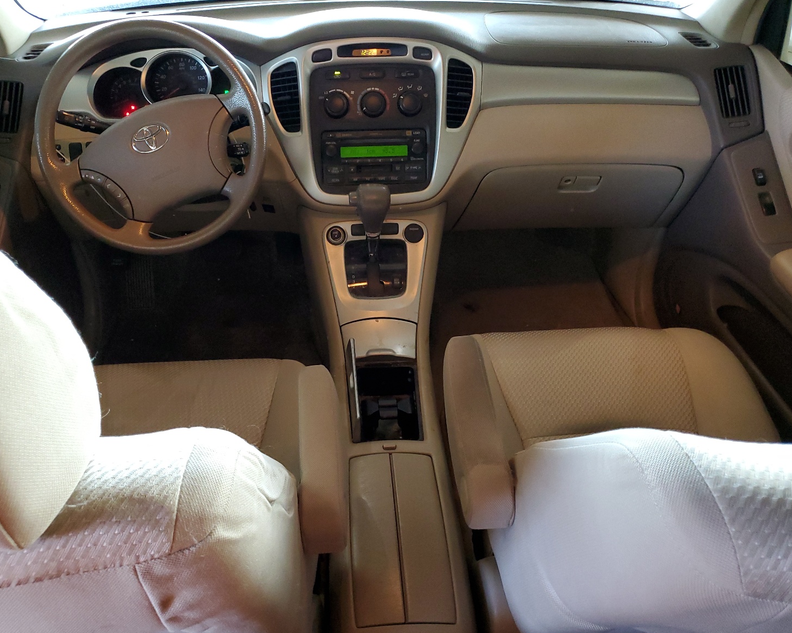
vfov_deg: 51.5
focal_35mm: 28
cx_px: 375
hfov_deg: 62.2
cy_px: 317
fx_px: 656
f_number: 1.5
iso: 297
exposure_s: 1/60.2
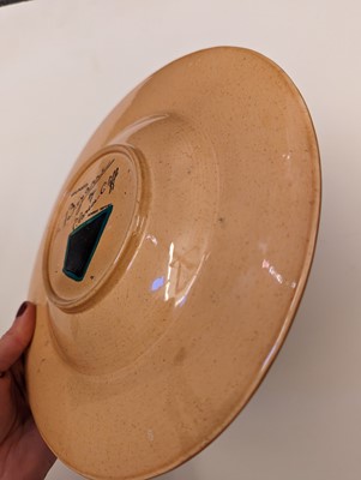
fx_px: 333
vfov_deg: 71.5
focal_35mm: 24
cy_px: 240
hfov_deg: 56.9
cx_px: 180
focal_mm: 6.81
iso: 799
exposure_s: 1/100
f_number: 1.85
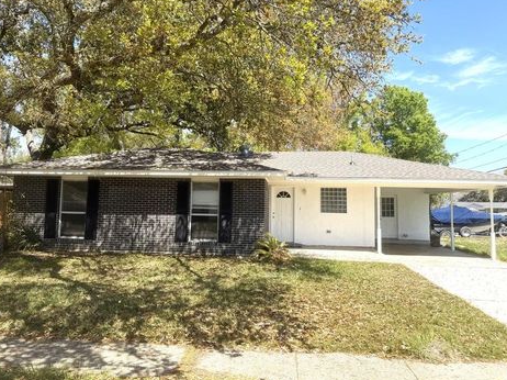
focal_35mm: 26
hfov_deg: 67.3
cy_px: 178
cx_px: 241
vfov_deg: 53.0
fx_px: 381
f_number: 1.78
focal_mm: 6.76
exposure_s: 1/2525
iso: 80
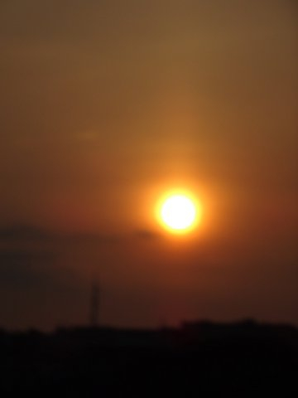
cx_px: 149
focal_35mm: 194
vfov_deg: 10.2
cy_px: 199
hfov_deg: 7.7
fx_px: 2227
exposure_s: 1/1250
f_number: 6.3
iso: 80
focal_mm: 33.17
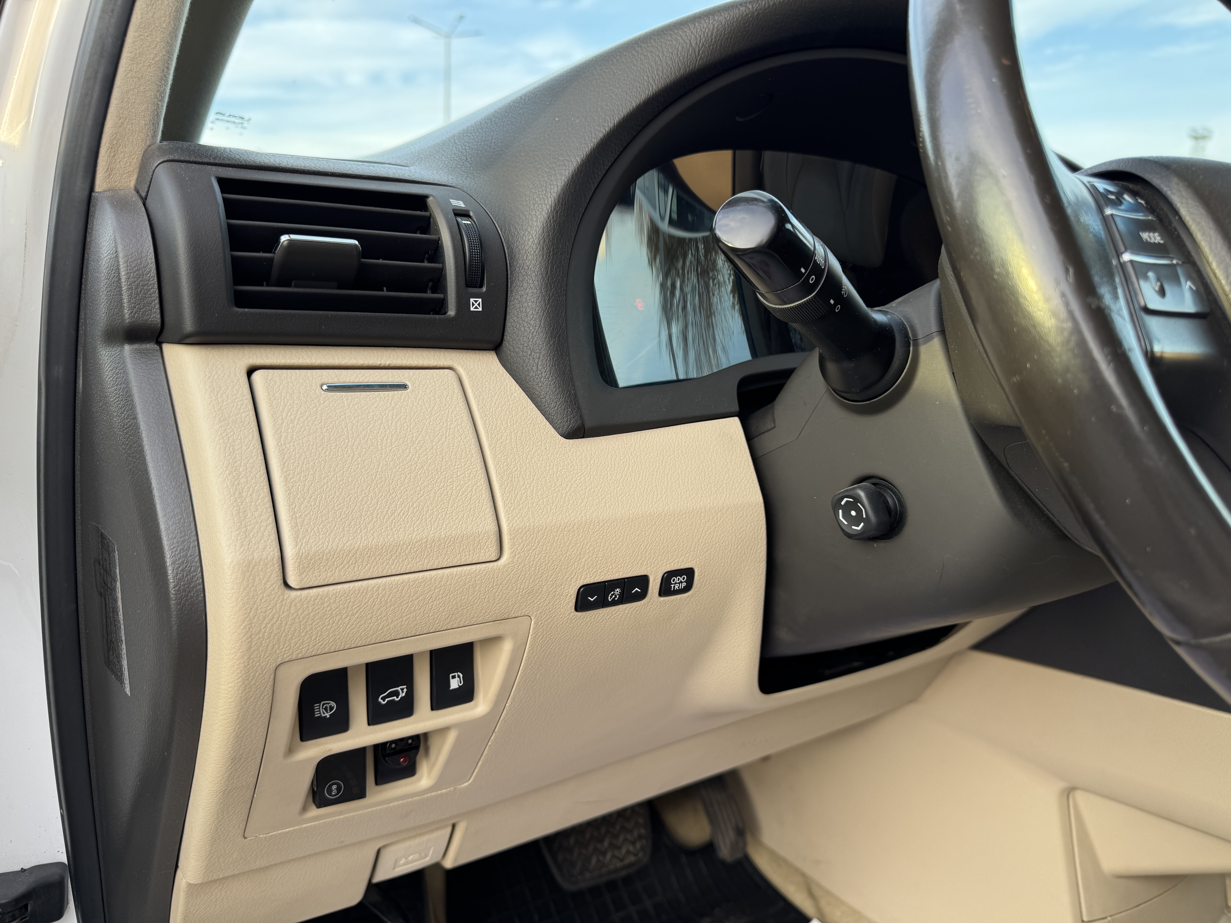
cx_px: 616
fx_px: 853
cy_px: 462
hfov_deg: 71.6
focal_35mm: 24
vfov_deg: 56.8
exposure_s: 1/146
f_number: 1.78
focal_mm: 6.76
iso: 64
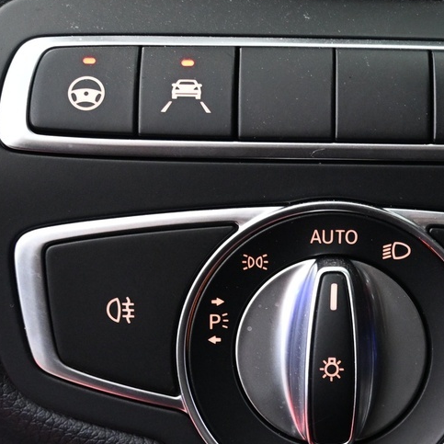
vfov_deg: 21.7
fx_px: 1148
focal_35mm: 79
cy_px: 323
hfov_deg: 21.7
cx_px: 342
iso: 1600
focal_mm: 18.5
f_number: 3.8
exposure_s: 1/20
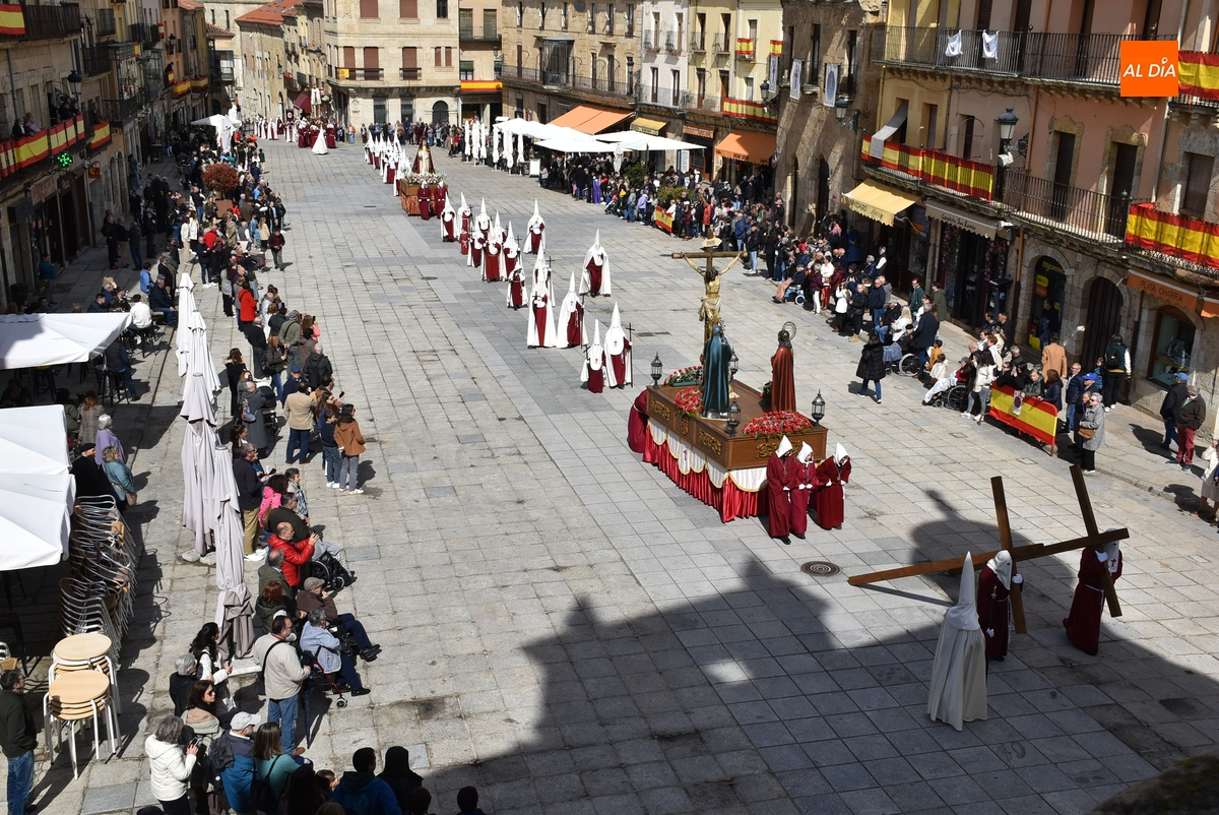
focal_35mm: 36
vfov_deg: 36.9
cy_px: 408
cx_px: 610
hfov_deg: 53.1
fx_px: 1220
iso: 200
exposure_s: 1/400
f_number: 10
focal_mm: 24
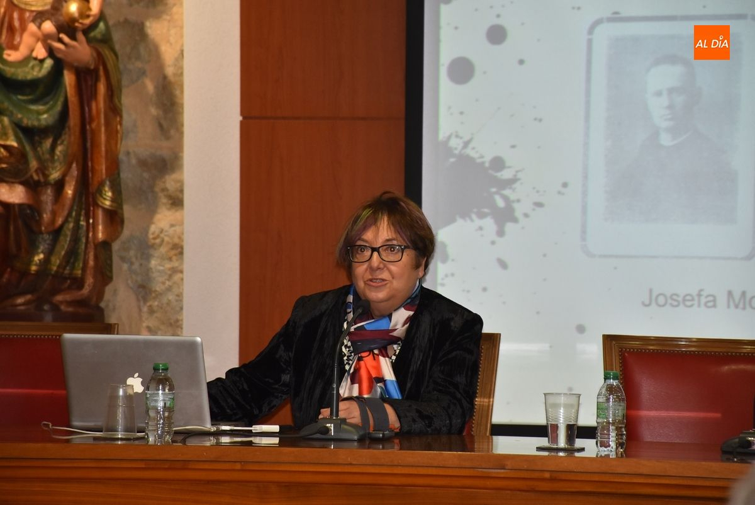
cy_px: 252
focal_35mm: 210
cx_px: 378
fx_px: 4407
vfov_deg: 6.6
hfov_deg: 9.8
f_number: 5.6
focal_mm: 140
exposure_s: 1/100
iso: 800
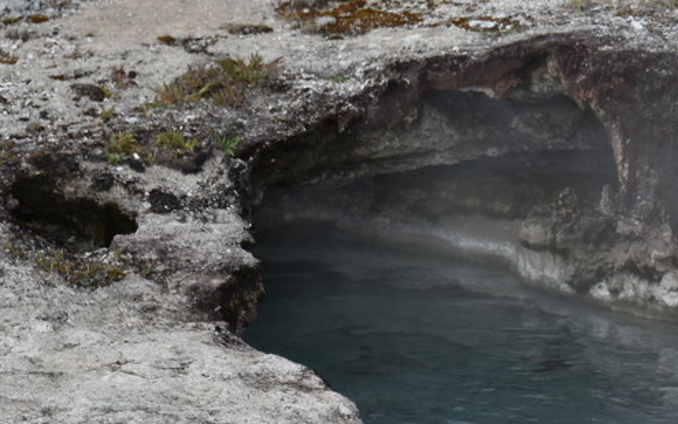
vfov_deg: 4.7
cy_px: 377
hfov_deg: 7.6
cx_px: 633
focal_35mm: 277
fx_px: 5117
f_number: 5.3
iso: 280
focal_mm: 105
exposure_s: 1/250
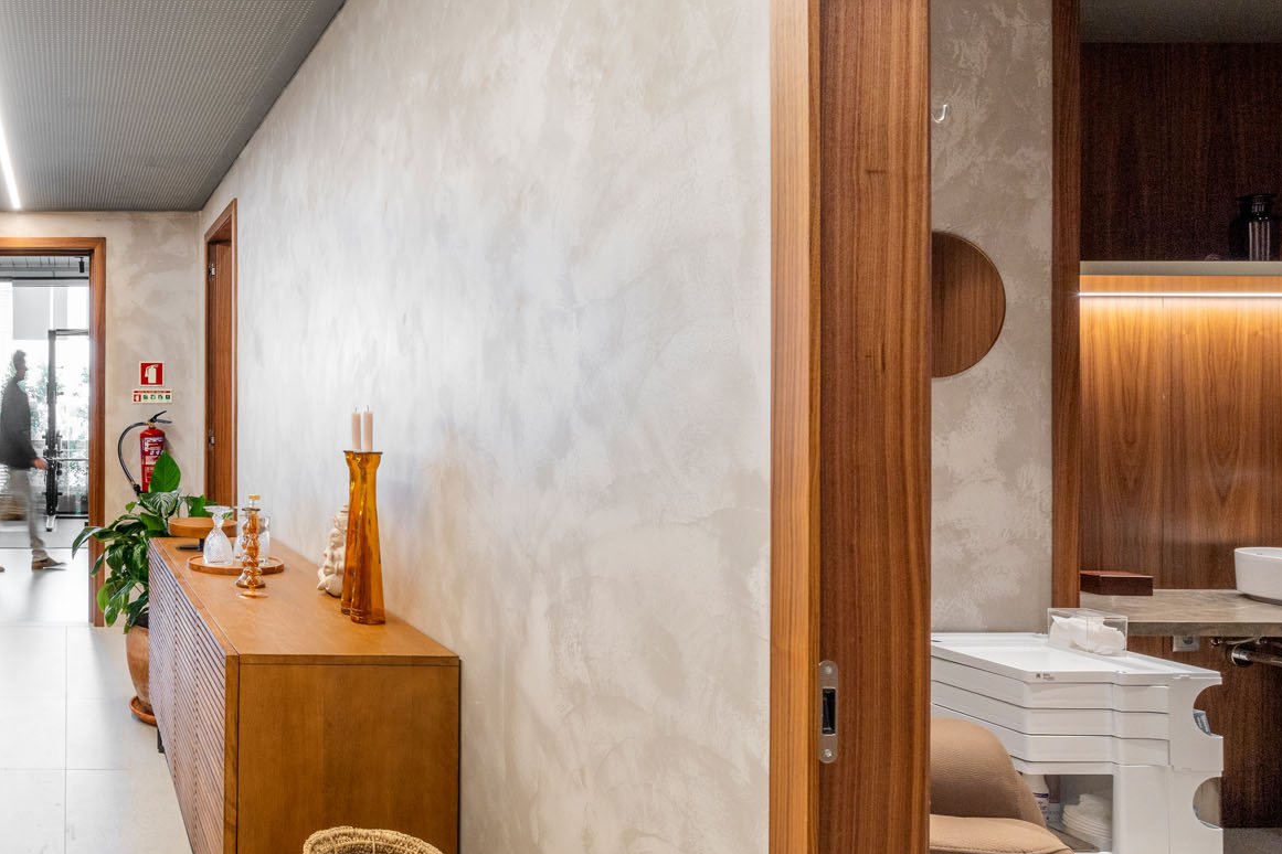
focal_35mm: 28
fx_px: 997
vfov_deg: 46.4
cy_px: 407
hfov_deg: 54.6
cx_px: 72
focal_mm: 13
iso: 400
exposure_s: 1/6
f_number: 10
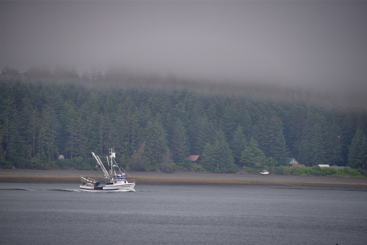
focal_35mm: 300
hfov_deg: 6.9
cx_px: 184
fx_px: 3059
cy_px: 122
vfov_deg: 4.6
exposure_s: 1/640
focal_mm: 300
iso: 800
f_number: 5.6
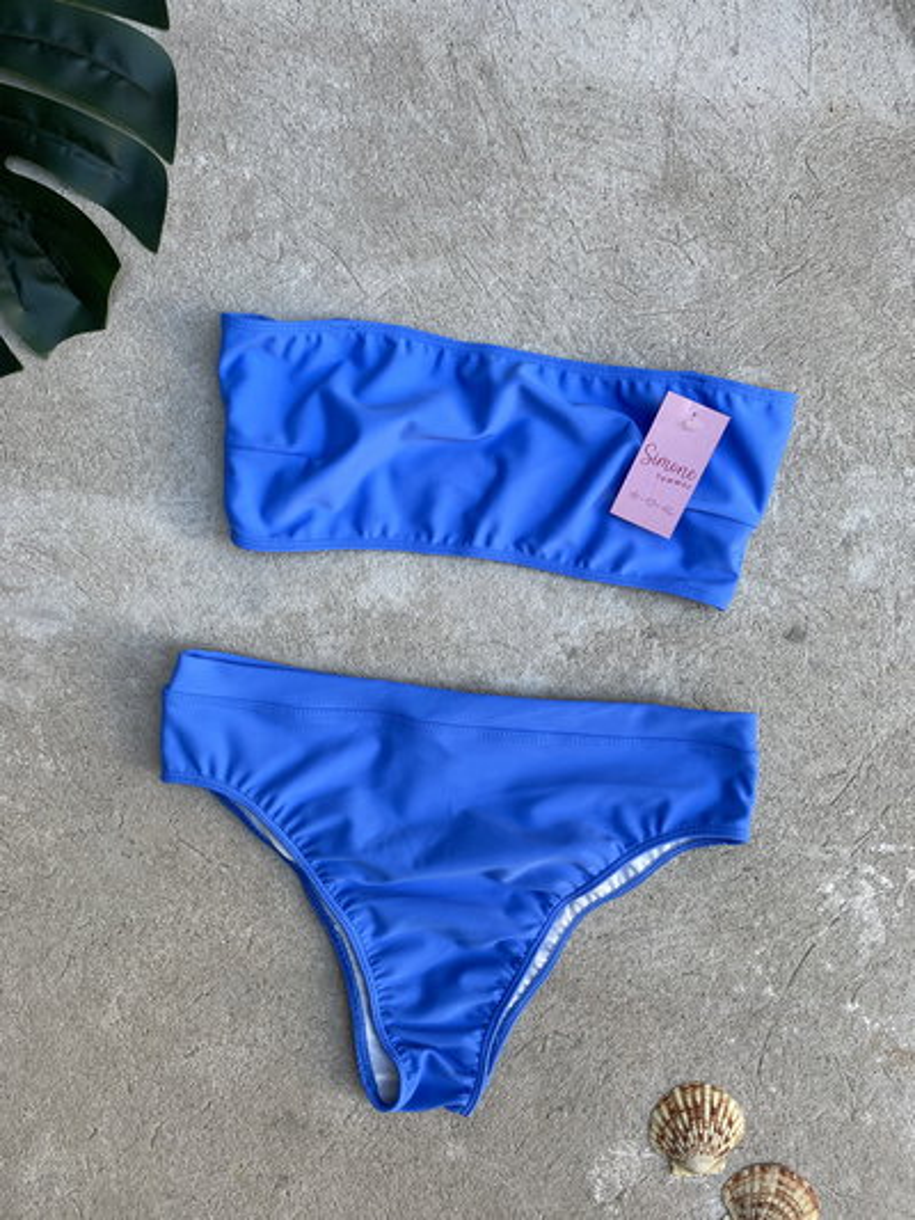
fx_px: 916
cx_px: 458
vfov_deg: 67.3
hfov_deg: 53.1
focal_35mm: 26
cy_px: 610
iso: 32
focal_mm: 4.25
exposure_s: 1/122
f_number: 1.8
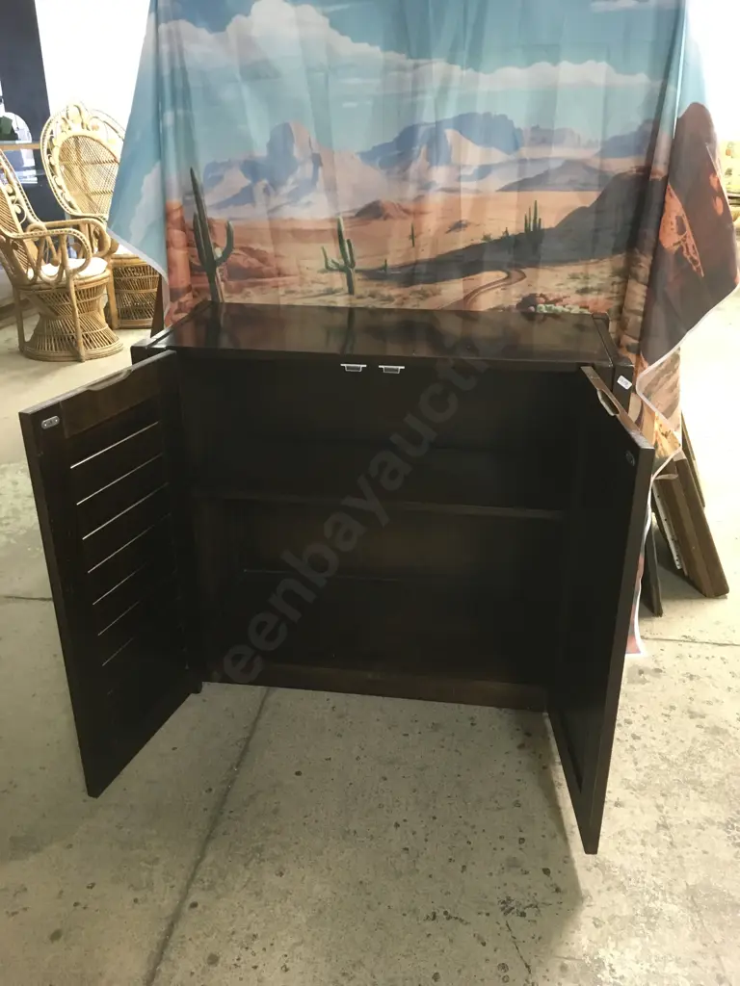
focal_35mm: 29
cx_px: 370
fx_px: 827
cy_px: 493
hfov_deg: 48.2
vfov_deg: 61.7
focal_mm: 4.15
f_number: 2.2
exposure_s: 1/20
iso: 200
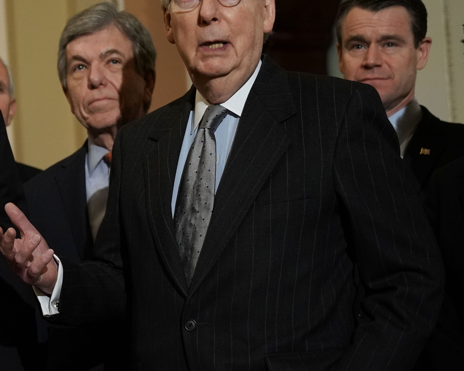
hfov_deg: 16.7
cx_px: 28
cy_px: 258
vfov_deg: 13.6
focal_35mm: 113
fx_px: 1552
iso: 3200
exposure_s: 1/500
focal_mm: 50
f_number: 2.8
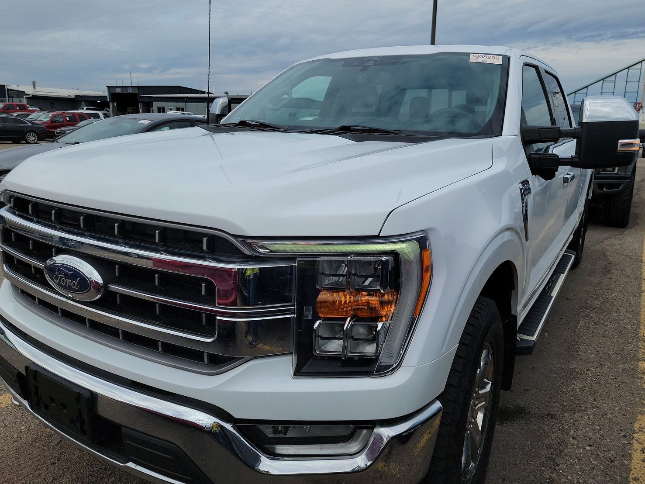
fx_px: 484
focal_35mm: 26
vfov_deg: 53.0
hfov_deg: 67.2
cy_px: 222
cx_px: 341
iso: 50
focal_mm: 6.7
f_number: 1.8
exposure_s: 1/689
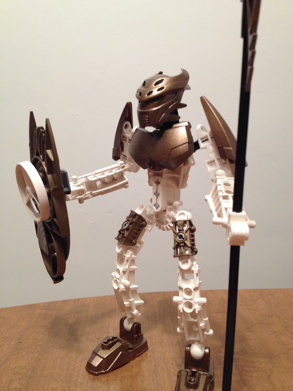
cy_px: 196
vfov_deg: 52.6
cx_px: 146
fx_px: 395
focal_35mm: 35
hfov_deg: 40.7
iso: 125
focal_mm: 4.28
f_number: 2.4
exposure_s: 1/20
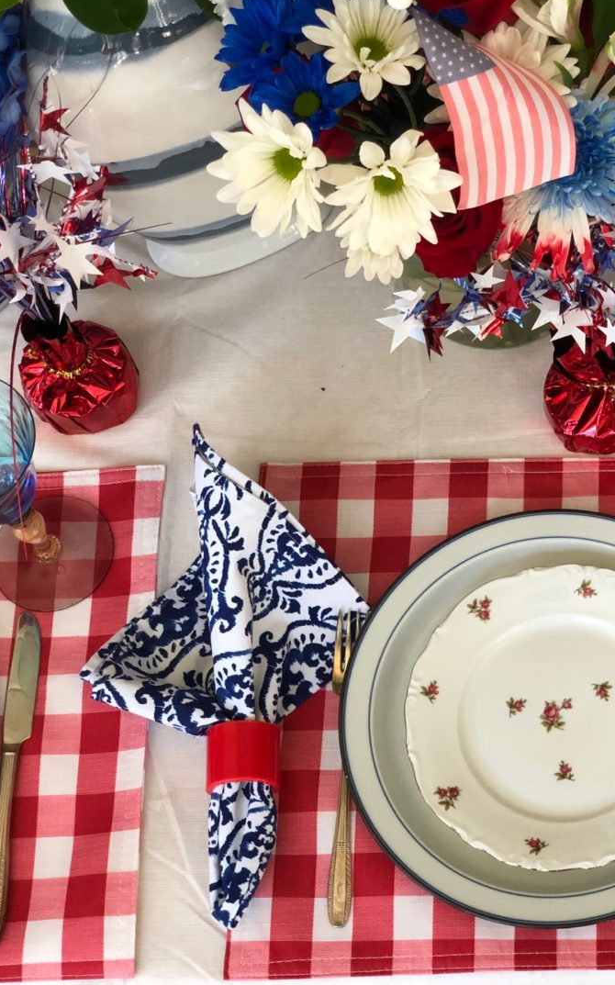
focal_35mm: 74
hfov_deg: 17.2
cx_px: 615
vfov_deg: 27.9
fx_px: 1986
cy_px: 490
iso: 80
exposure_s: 1/60
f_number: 2.4
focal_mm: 6
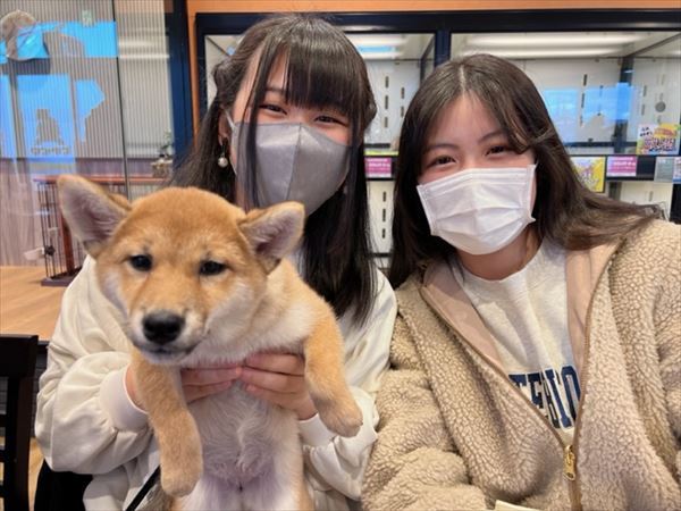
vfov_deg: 53.1
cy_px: 256
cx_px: 340
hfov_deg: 67.3
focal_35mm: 26
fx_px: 511
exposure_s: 1/120
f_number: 1.5
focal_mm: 5.7
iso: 80
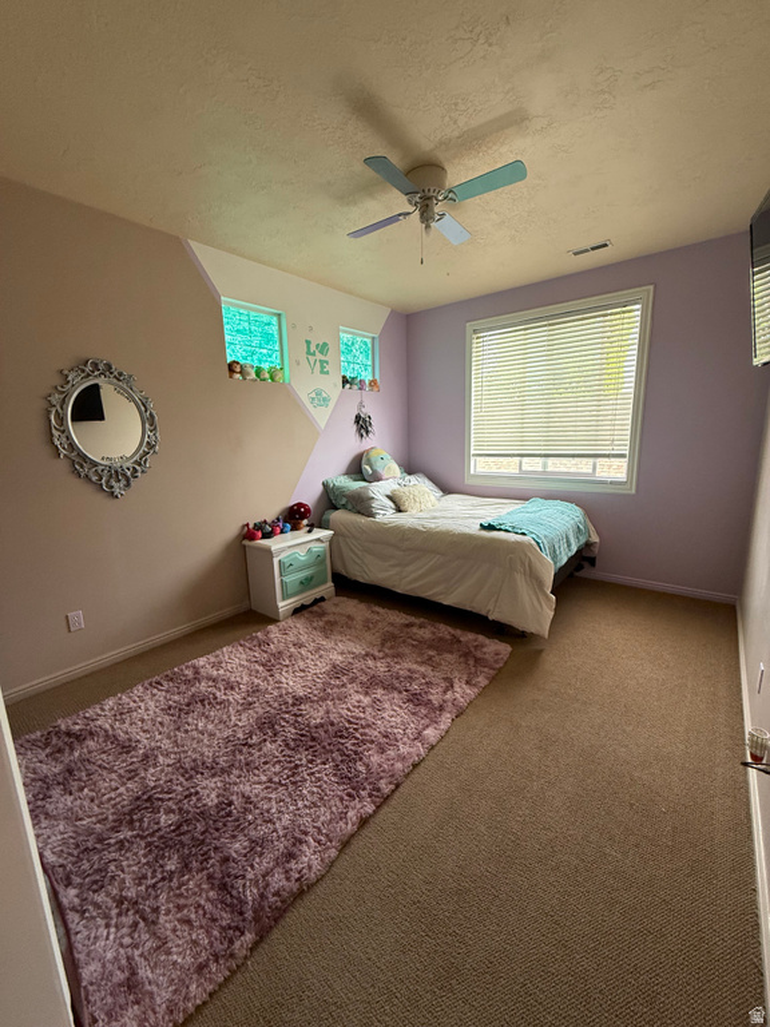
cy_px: 514
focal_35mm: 14
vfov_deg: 102.1
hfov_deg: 85.7
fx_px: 415
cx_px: 385
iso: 200
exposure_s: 1/99
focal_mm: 2.22
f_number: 2.2
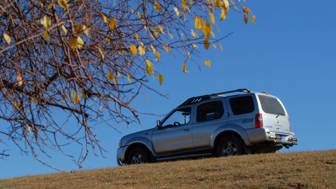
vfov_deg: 10.9
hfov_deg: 19.3
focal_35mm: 111
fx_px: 989
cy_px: 105
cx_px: 168
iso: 125
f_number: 11
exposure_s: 1/160
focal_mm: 70
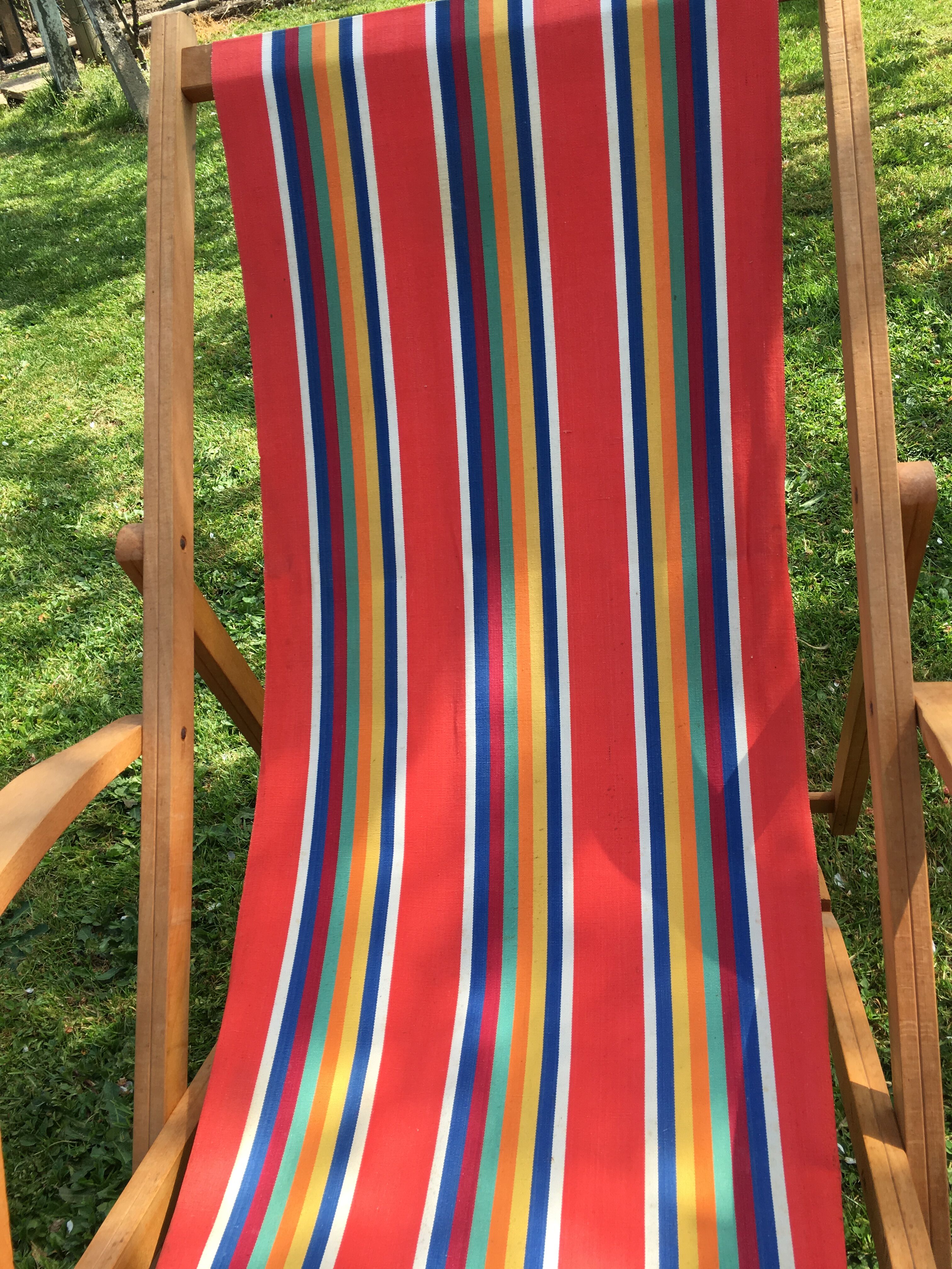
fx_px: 1063
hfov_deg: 48.2
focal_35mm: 29
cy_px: 634
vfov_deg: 61.7
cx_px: 476
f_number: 2.2
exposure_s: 1/605
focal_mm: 4.15
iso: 25
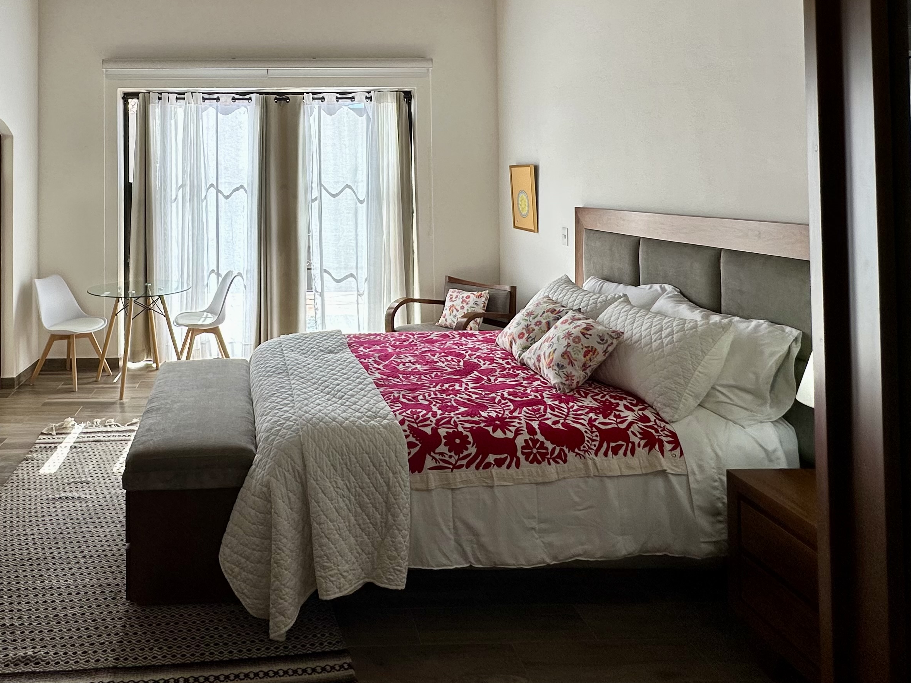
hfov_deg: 68.8
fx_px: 632
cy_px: 171
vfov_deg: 54.2
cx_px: 277
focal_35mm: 24
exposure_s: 1/396
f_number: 2.2
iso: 40
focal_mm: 2.22
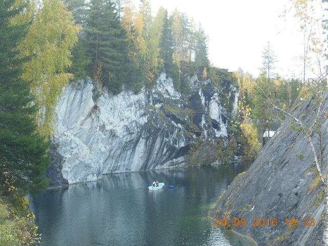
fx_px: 663
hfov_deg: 27.8
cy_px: 123
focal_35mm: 70
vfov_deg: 21.0
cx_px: 164
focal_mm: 12.4
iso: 125
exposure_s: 1/50
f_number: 5.2
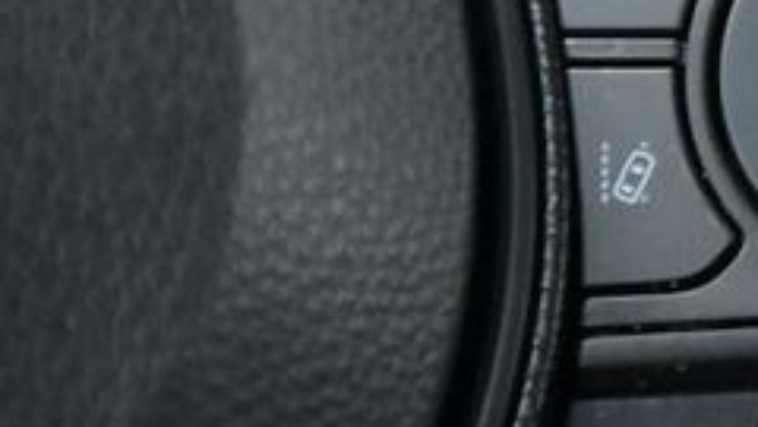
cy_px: -21
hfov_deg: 6.8
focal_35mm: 313
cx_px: 894
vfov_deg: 3.9
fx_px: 6291
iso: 2500
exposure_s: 1/200
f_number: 3.5
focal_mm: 70
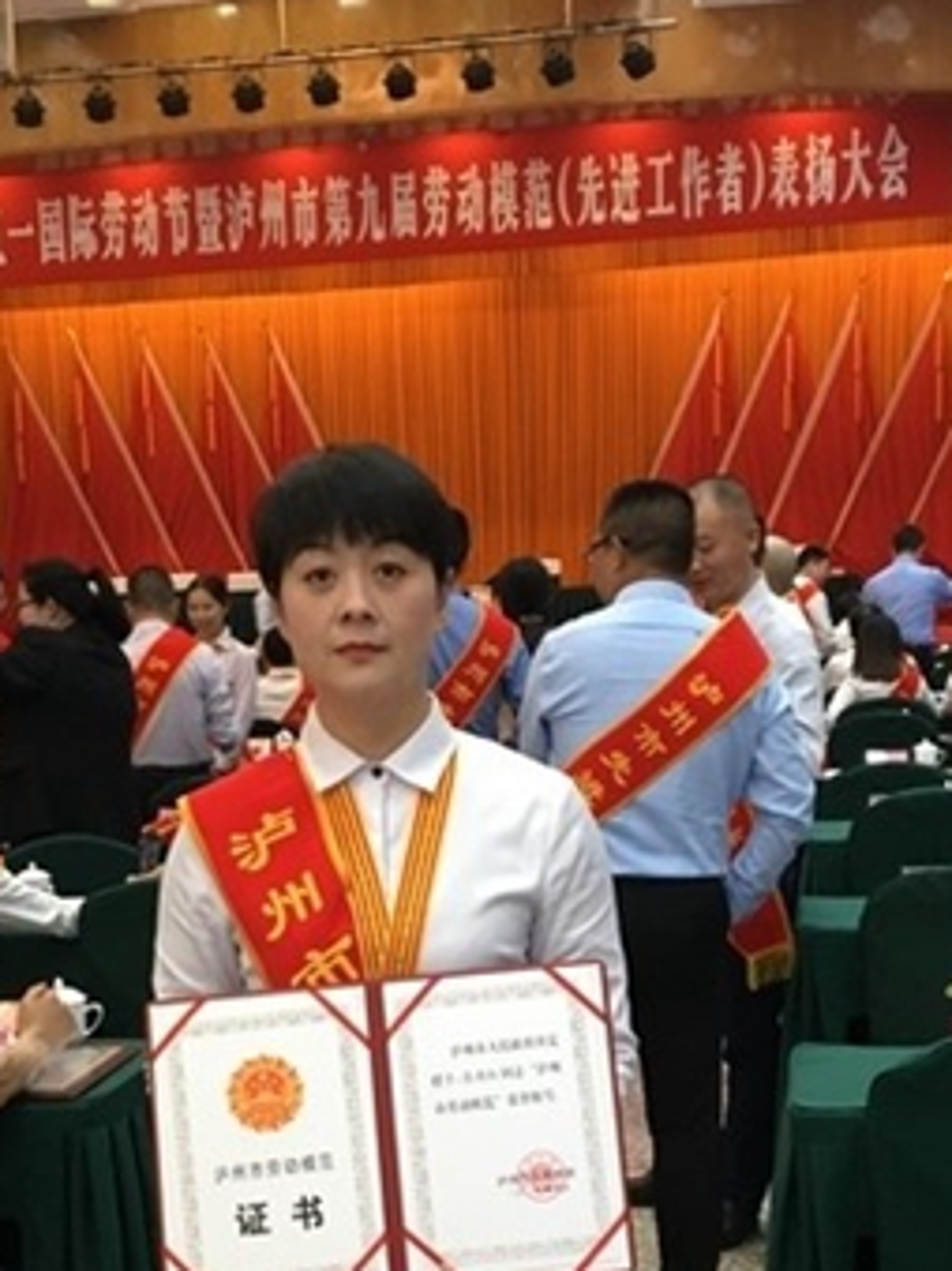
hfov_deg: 25.6
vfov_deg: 32.9
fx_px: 2091
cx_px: 397
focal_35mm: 57
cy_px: 995
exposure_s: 1/33
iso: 125
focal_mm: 4.15
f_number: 2.2
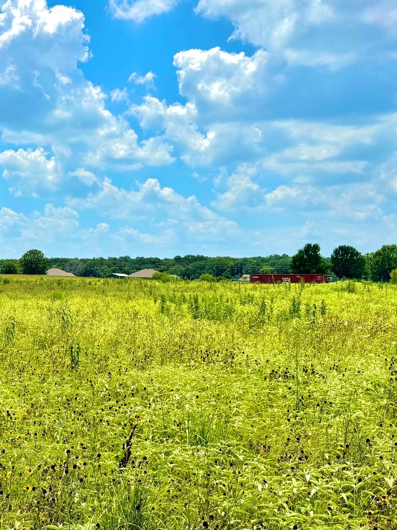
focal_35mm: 48
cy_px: 287
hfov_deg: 28.0
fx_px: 734
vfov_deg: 39.6
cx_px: -23
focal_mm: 6.76
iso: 80
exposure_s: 1/10417
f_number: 1.78
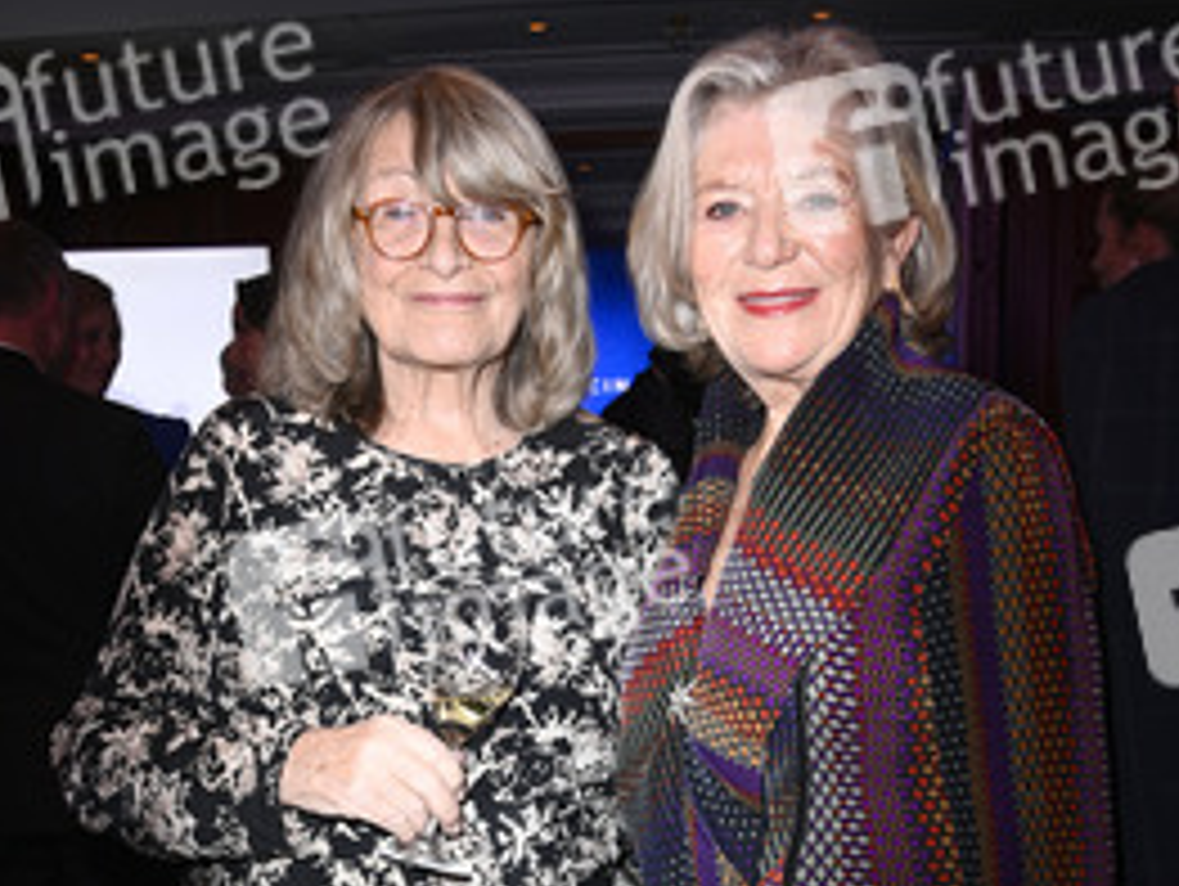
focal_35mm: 41
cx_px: 590
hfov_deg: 45.7
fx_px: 1398
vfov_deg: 33.3
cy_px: 805
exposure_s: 1/125
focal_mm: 28
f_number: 5.6
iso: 500
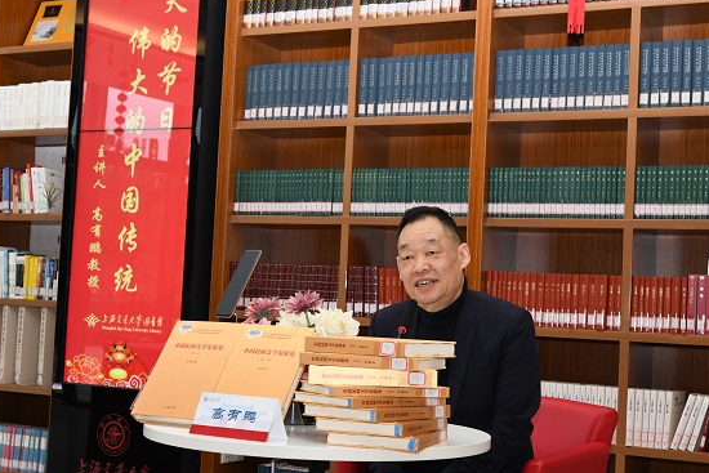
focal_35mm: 61
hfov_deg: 32.9
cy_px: 228
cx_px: 336
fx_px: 1202
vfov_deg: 22.3
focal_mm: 52
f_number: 6.3
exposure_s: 1/60
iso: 800
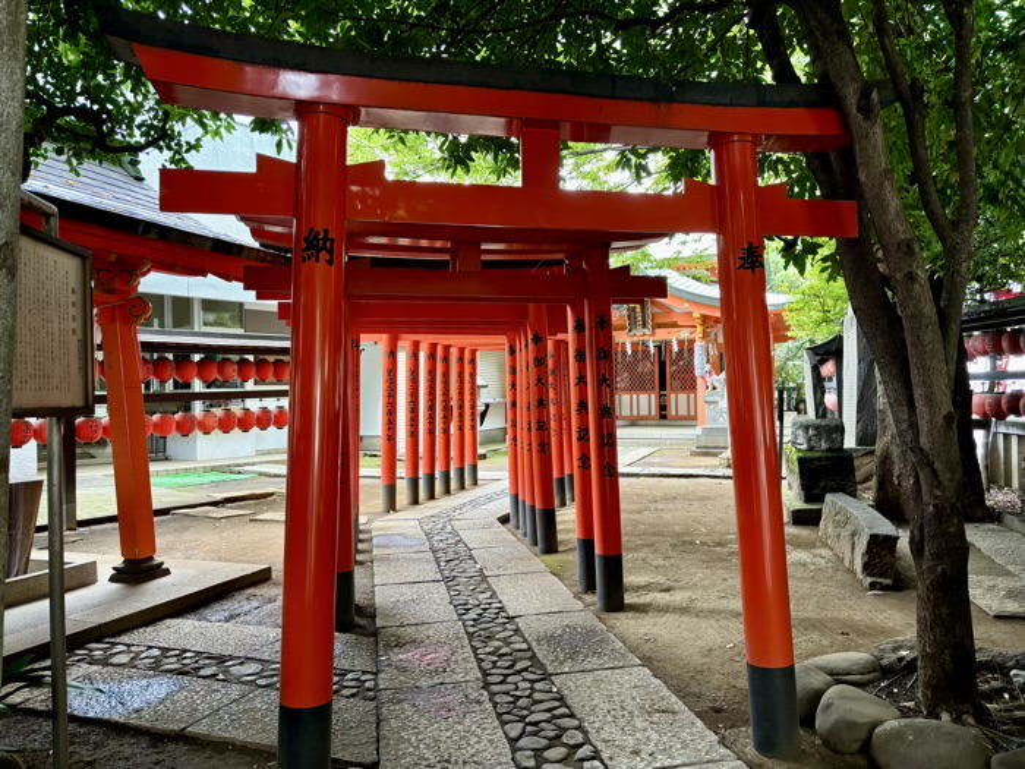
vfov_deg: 53.1
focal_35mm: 26
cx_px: 512
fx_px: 770
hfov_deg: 67.3
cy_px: 384
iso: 125
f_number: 1.6
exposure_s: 1/118
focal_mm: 5.96
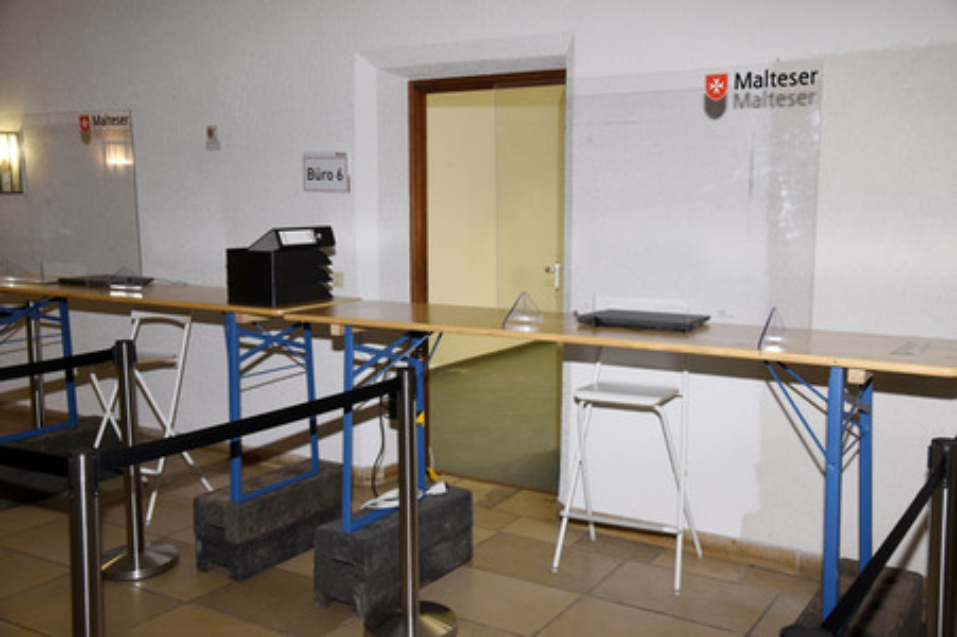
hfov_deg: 50.7
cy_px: 318
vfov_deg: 35.0
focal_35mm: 38
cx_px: 478
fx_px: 1009
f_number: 6.3
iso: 1600
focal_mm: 38
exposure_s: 1/125
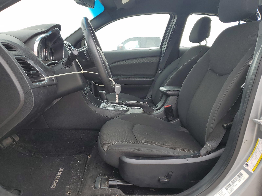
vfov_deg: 53.1
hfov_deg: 67.3
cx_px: 131
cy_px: 98
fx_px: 197
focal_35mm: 26
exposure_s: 1/500
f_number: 1.5
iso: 50
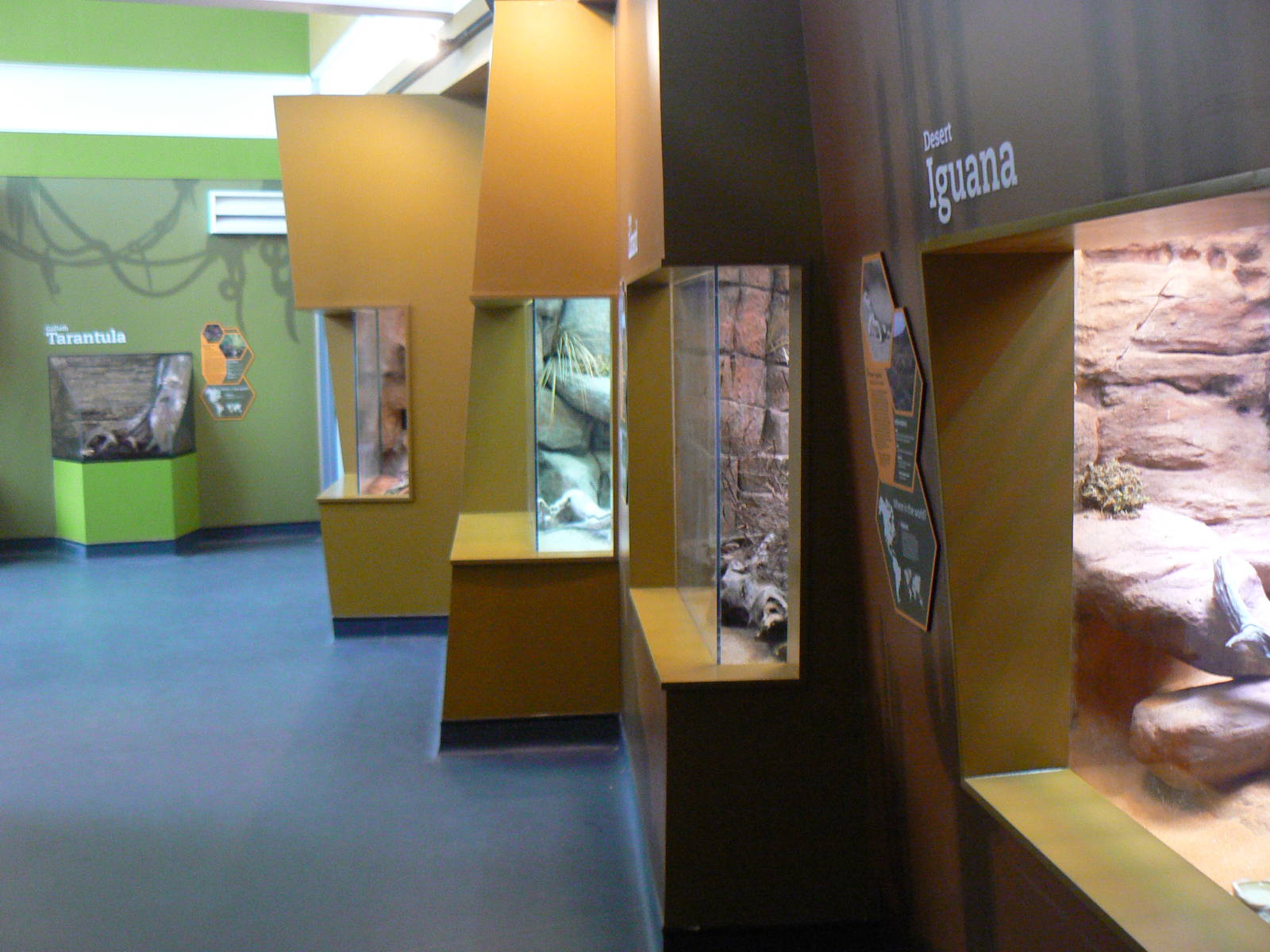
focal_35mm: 36
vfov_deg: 39.7
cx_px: 635
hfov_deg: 51.4
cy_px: 476
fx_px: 1321
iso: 200
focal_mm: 6
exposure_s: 1/15
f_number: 2.8
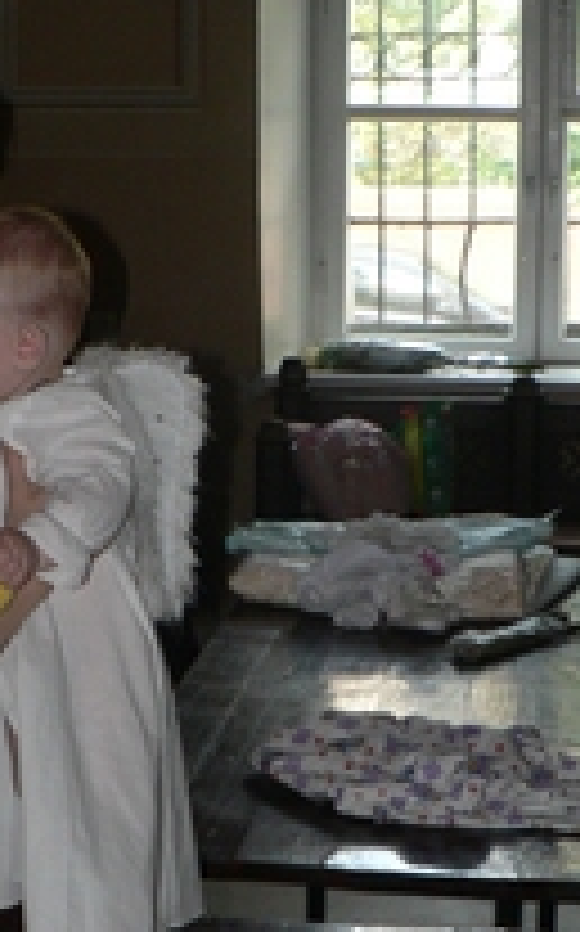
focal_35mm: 83
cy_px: 504
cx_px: 40
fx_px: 2104
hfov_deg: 15.5
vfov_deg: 24.9
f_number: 2.8
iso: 100
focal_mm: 6
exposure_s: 1/60
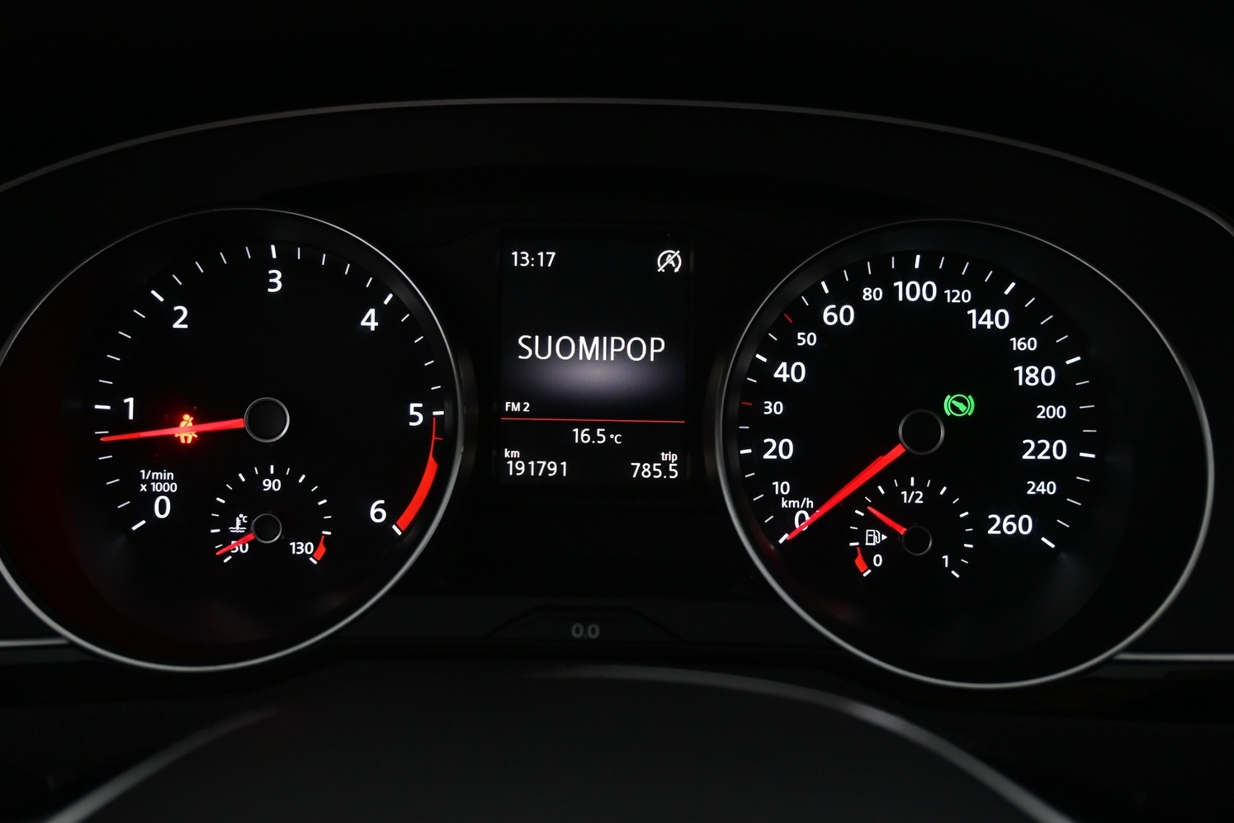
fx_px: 1365
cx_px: 594
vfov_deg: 33.6
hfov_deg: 48.6
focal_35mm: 40
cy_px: 399
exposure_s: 1/40
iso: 1400
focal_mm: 24.5
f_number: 4.2
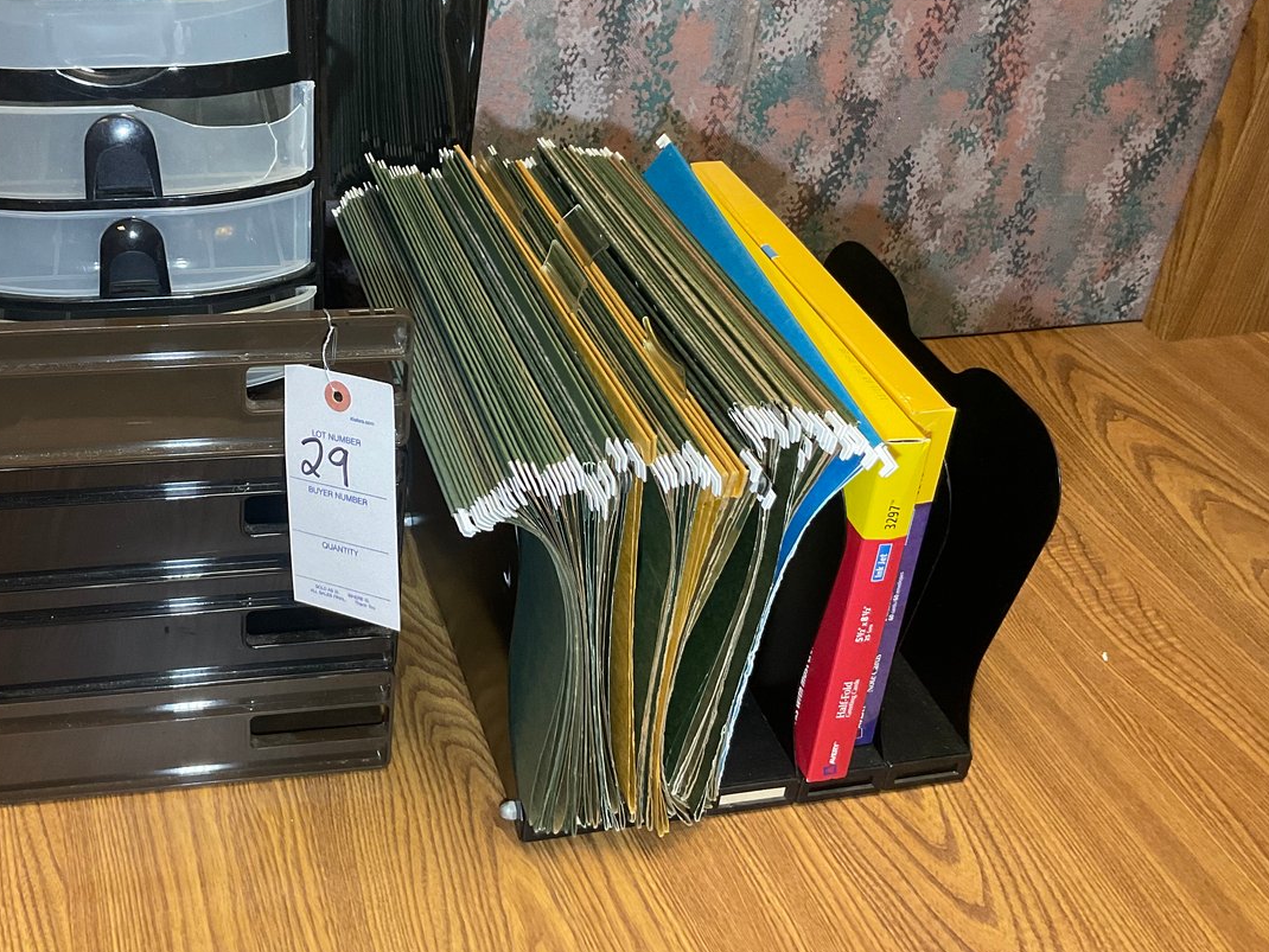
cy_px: 389
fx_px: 1503
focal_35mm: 41
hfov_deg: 45.1
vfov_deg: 35.1
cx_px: 425
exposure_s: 1/60
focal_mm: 3
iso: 80
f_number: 1.8
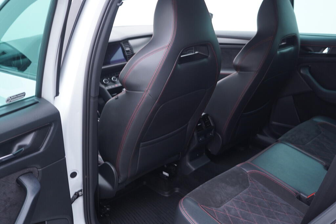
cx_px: 168
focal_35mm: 36
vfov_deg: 36.9
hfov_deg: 53.1
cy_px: 112
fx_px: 336
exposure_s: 1/40
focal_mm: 24
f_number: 2.8
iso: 250
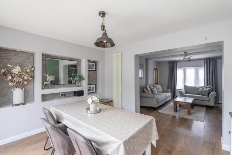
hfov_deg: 94.9
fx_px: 106
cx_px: 116
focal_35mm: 16
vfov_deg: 72.1
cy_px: 78
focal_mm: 16.5
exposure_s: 1/30
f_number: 7.1
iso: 1000
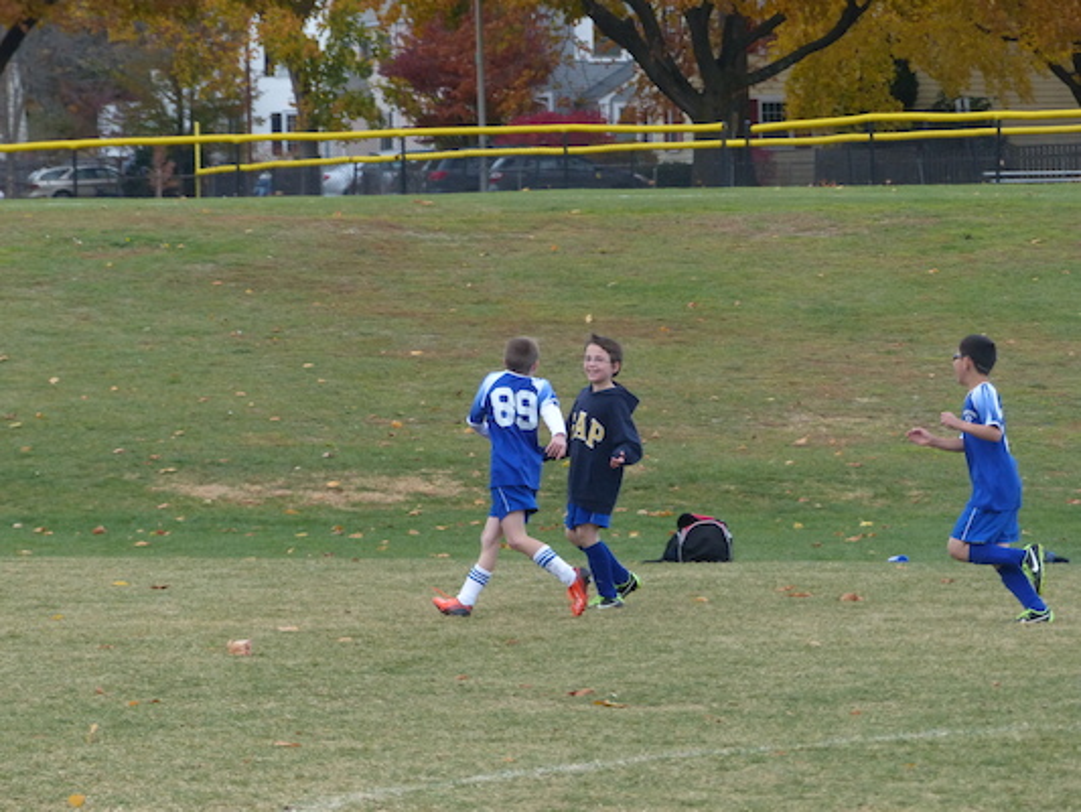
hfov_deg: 7.4
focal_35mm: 268
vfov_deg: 5.5
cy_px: 406
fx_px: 8371
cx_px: 540
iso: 250
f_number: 2.8
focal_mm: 48.3
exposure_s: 1/500
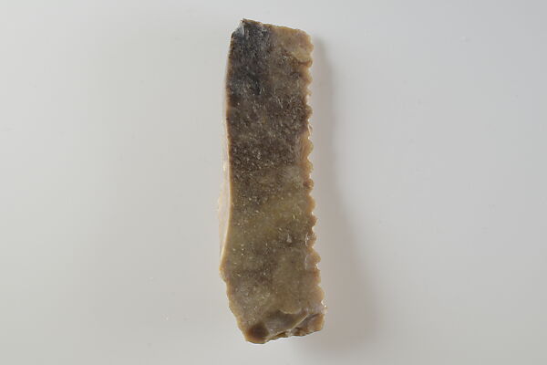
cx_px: 274
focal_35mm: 60
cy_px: 182
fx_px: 912
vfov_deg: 22.6
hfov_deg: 33.4
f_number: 11
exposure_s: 1/20
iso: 125
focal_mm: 40
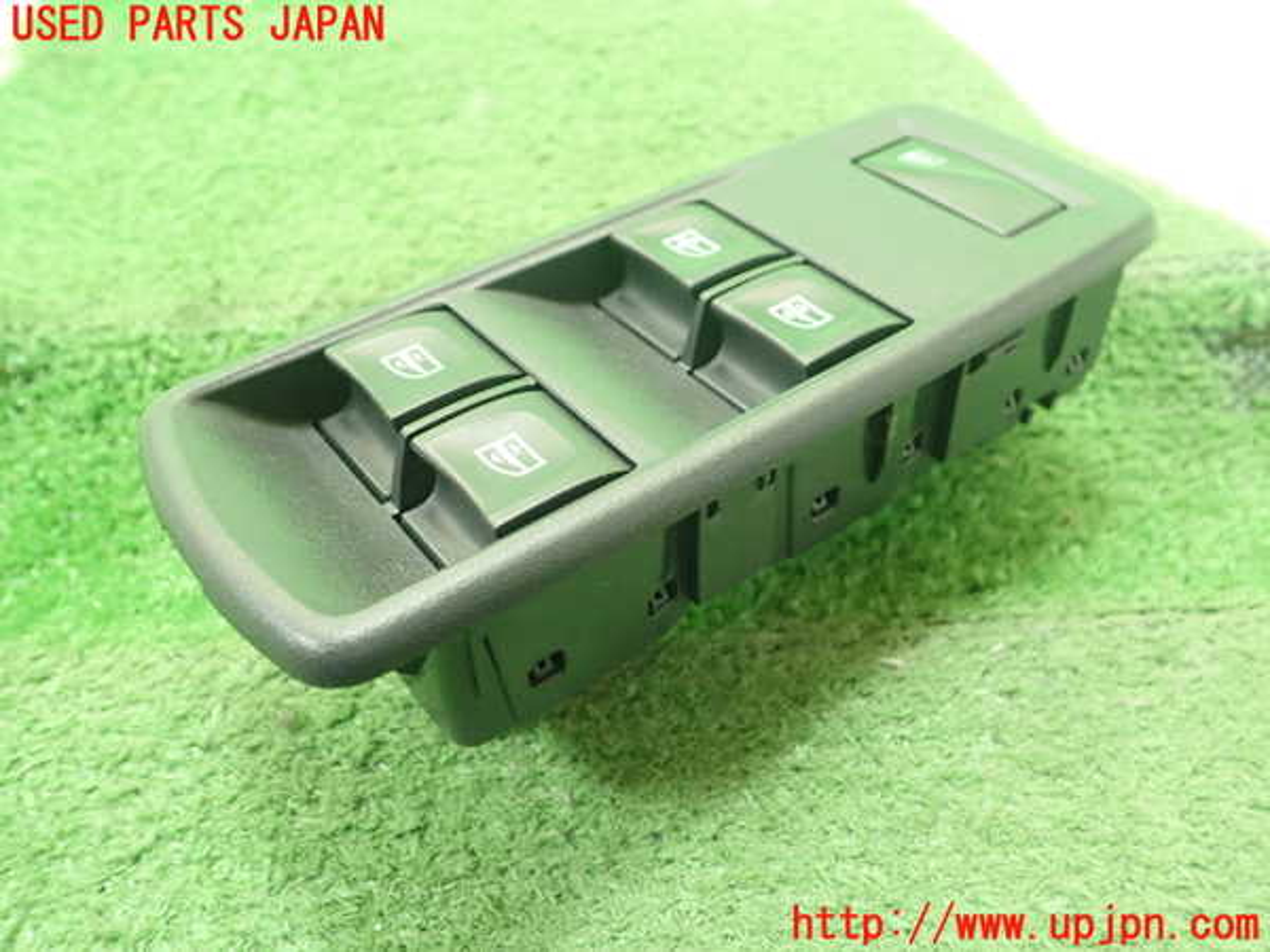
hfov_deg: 60.0
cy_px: 476
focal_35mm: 30
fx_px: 1101
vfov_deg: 46.8
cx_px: 635
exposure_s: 1/125
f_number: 2.3
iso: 640
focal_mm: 5.5
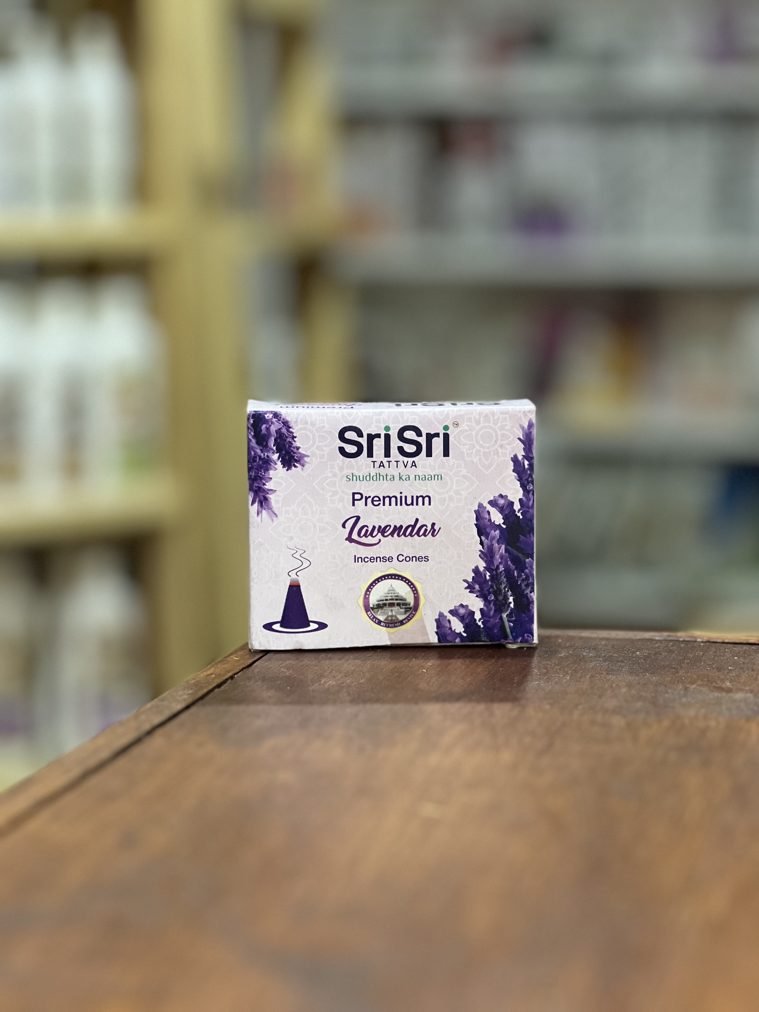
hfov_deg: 19.1
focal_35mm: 77
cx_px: 380
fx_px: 2251
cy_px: 506
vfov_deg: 25.3
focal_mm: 9
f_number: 2.8
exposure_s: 1/33
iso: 400
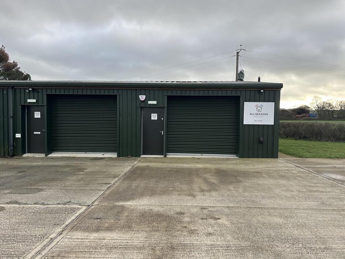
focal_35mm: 26
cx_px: 172
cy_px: 130
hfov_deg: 67.3
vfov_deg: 53.1
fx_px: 259
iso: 50
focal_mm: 5.7
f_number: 1.5
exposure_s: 1/552
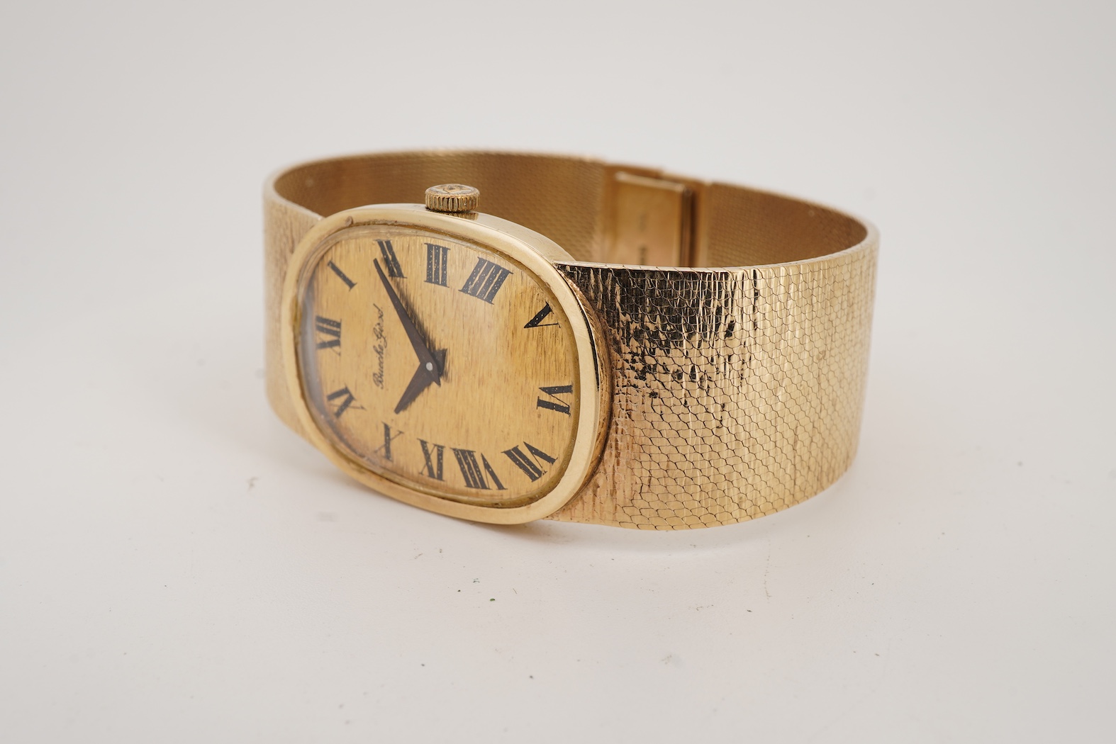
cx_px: 558
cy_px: 372
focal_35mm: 45
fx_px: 1395
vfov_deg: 29.9
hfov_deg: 43.6
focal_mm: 30
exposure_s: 1/160
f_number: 22
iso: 160
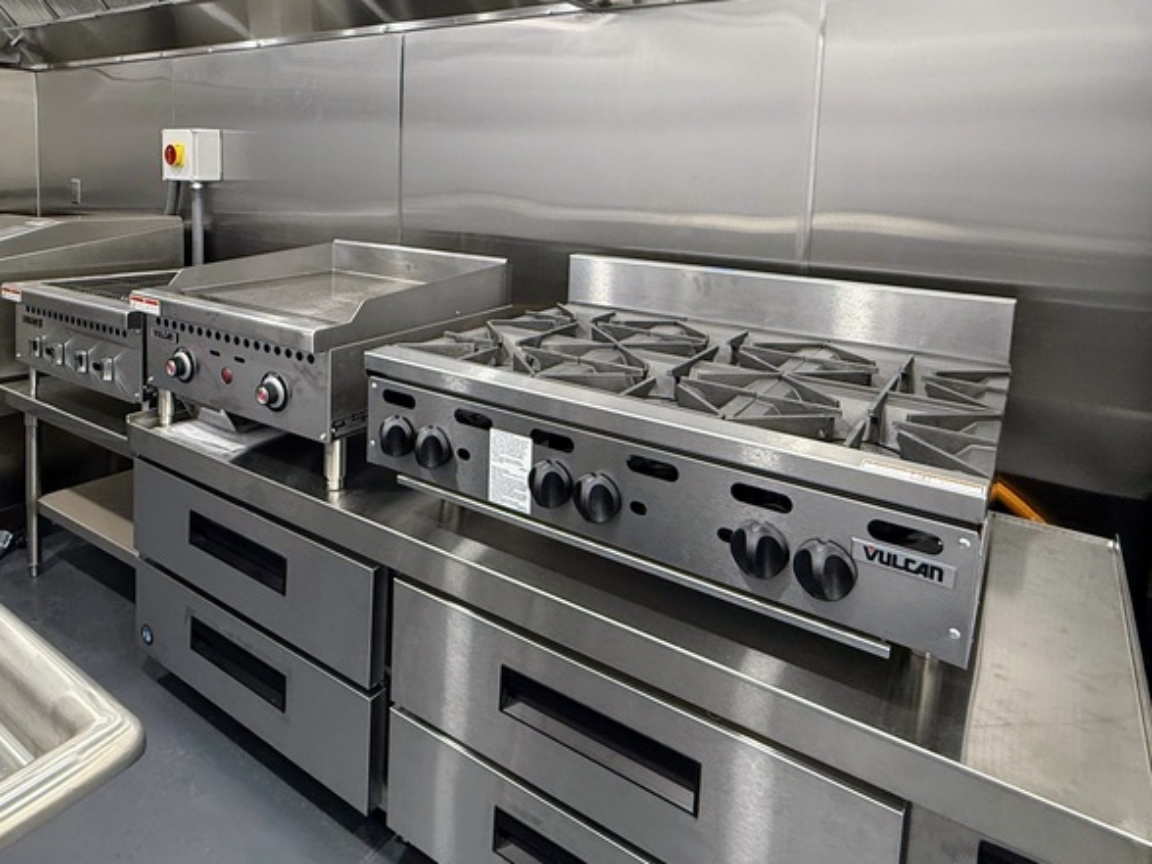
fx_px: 799
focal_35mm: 24
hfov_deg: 70.5
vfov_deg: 54.7
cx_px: 437
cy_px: 241
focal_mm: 2.22
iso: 320
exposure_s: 1/60
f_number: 2.2
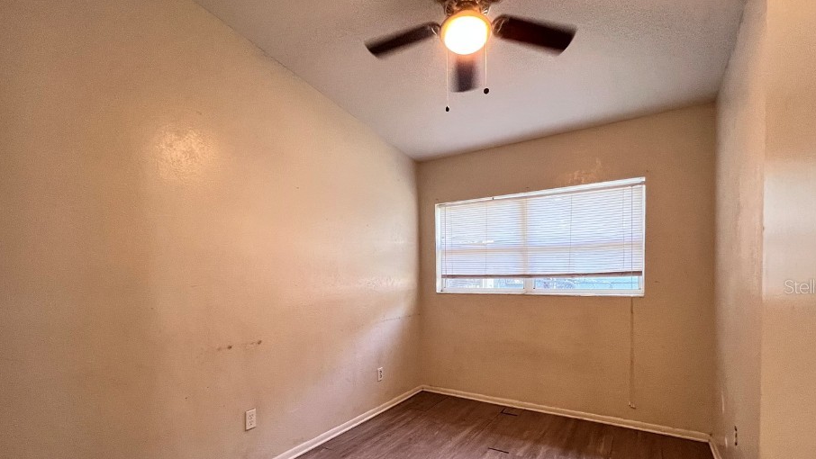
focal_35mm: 16
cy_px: 286
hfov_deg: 99.4
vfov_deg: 66.1
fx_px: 346
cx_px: 408
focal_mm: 1.57
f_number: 1.8
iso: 320
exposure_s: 1/60
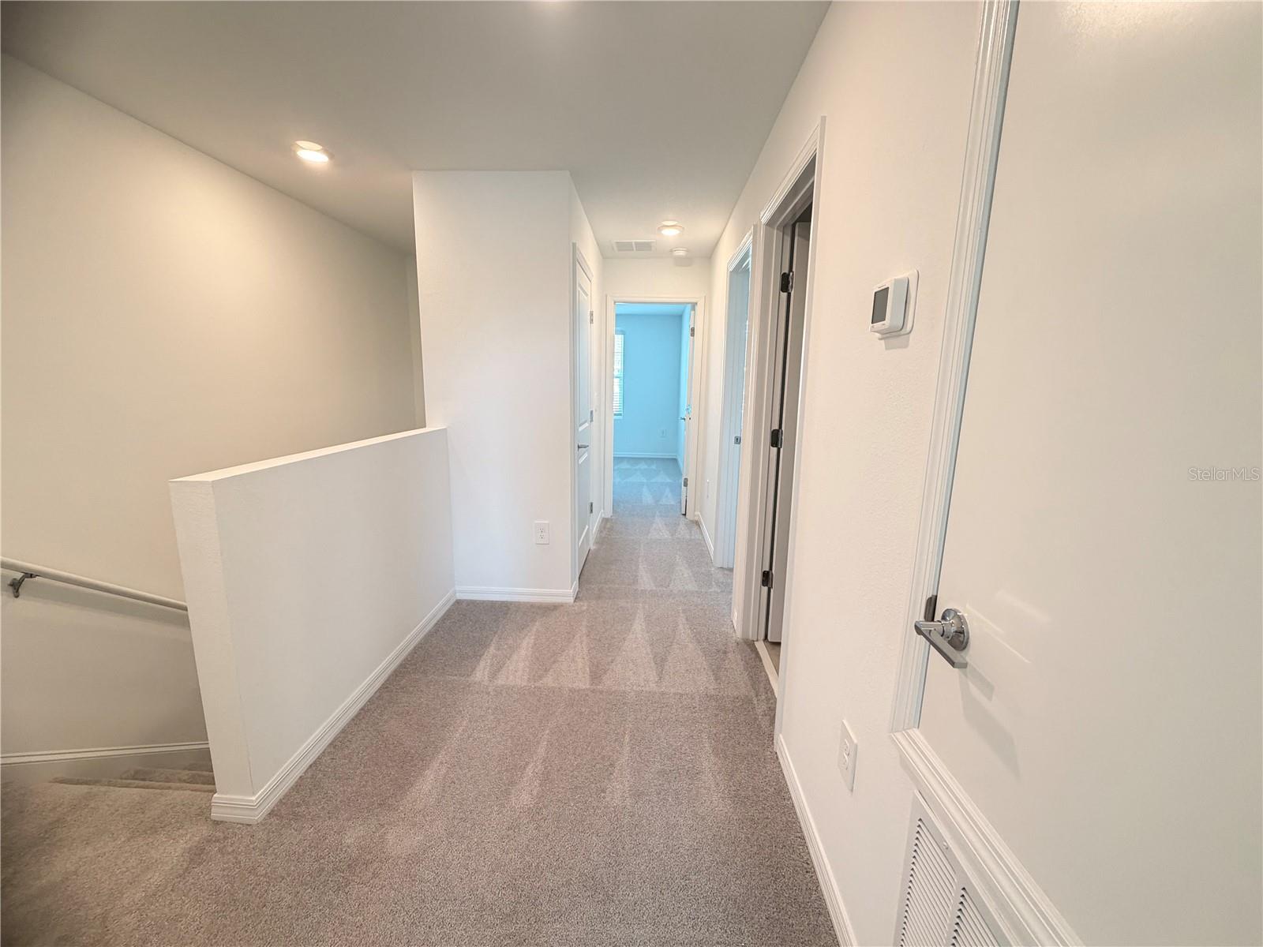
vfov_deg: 85.7
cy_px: 474
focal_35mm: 14
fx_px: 511
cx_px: 632
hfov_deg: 102.1
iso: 200
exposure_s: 1/60
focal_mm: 2.22
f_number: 2.2
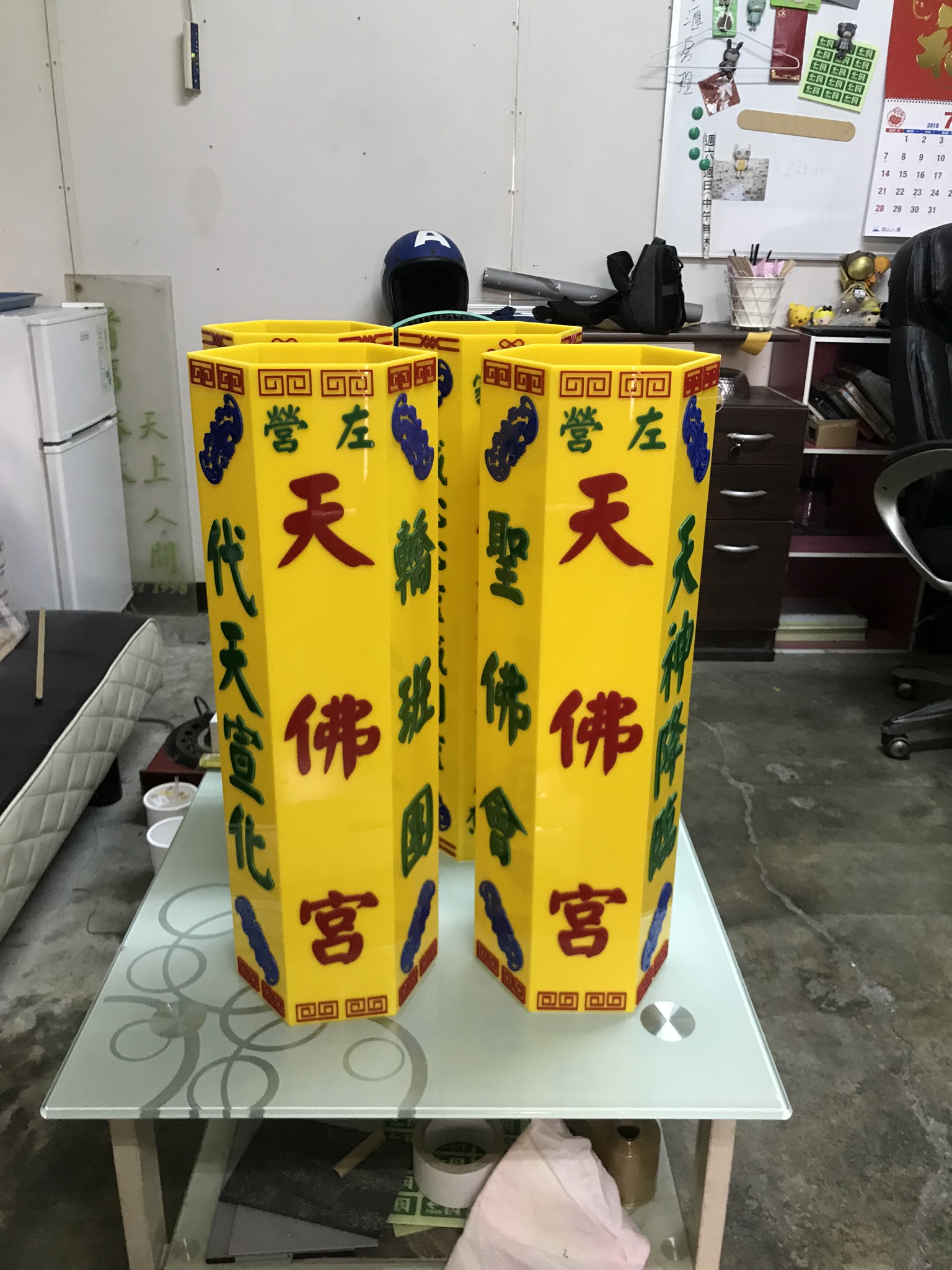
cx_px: 476
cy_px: 635
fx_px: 1027
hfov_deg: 49.7
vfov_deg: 63.4
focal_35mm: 28
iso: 50
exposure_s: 1/15
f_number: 1.8
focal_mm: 3.99
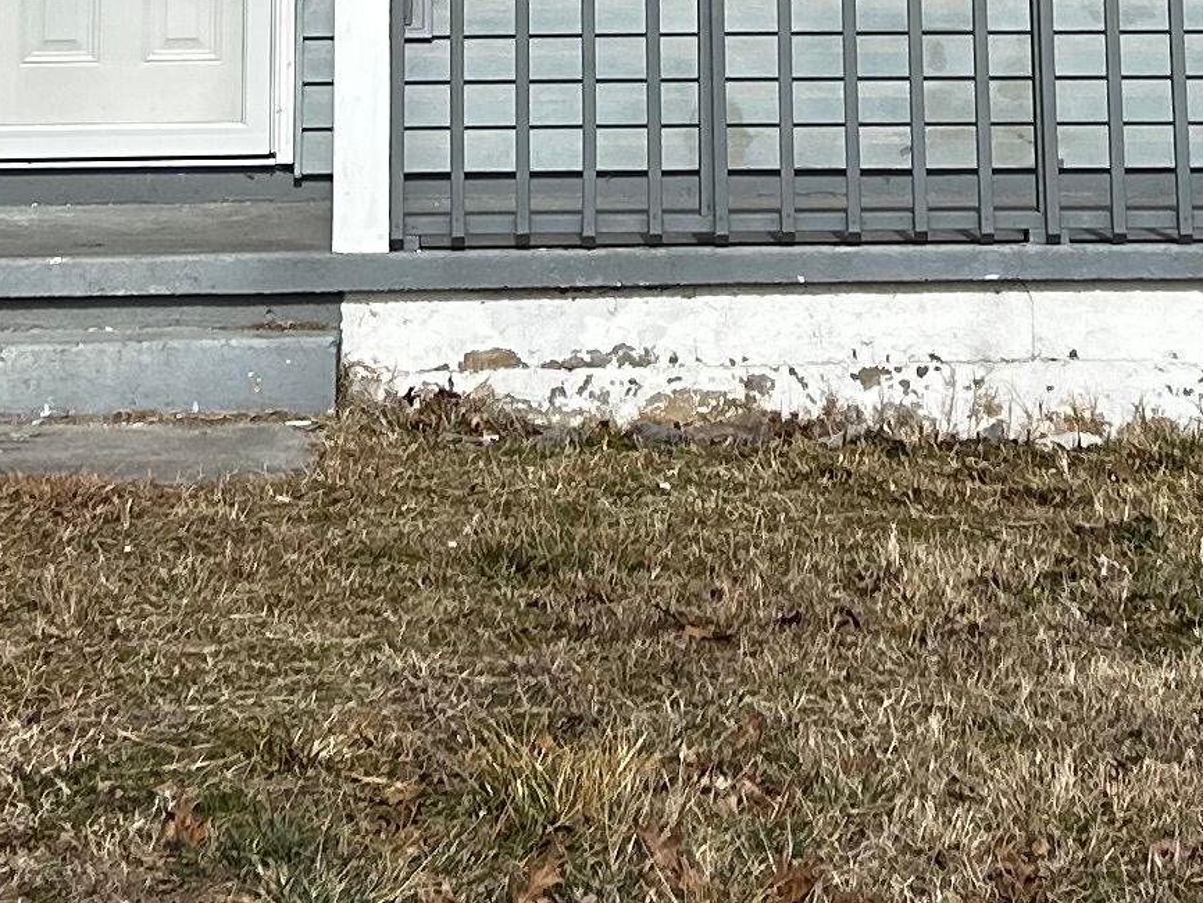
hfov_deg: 16.3
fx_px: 4206
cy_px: -818
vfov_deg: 11.2
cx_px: 631
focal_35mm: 121
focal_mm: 5.7
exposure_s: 1/5587
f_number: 1.5
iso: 50
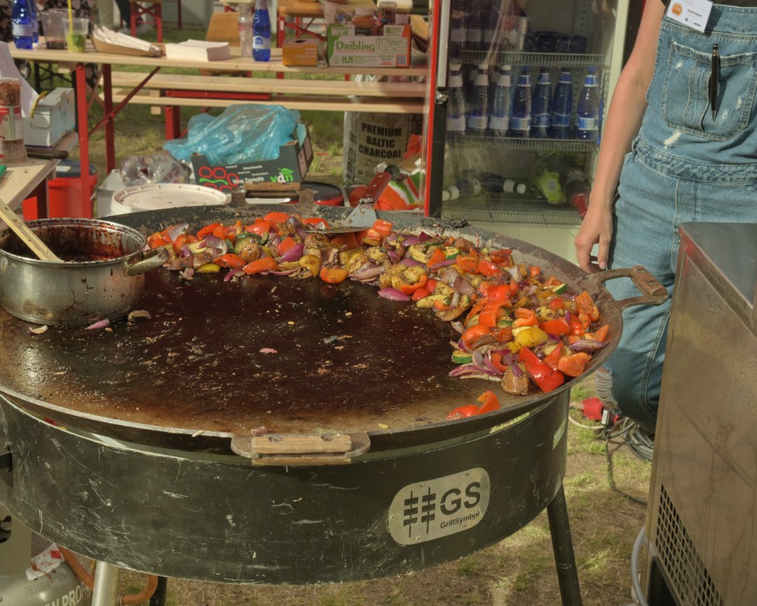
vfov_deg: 25.8
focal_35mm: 59
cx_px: 340
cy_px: 303
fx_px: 1322
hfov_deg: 31.9
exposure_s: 1/80
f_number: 9
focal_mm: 52
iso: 100
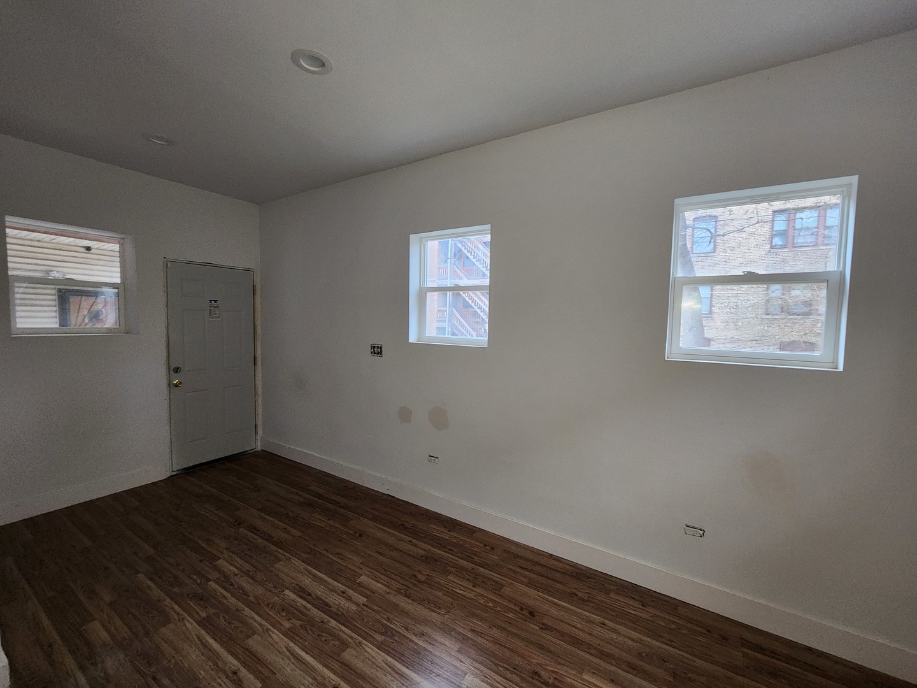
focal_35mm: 13
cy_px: 344
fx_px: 344
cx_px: 458
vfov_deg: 89.9
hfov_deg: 106.2
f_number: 2.2
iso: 400
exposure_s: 1/30
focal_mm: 2.2
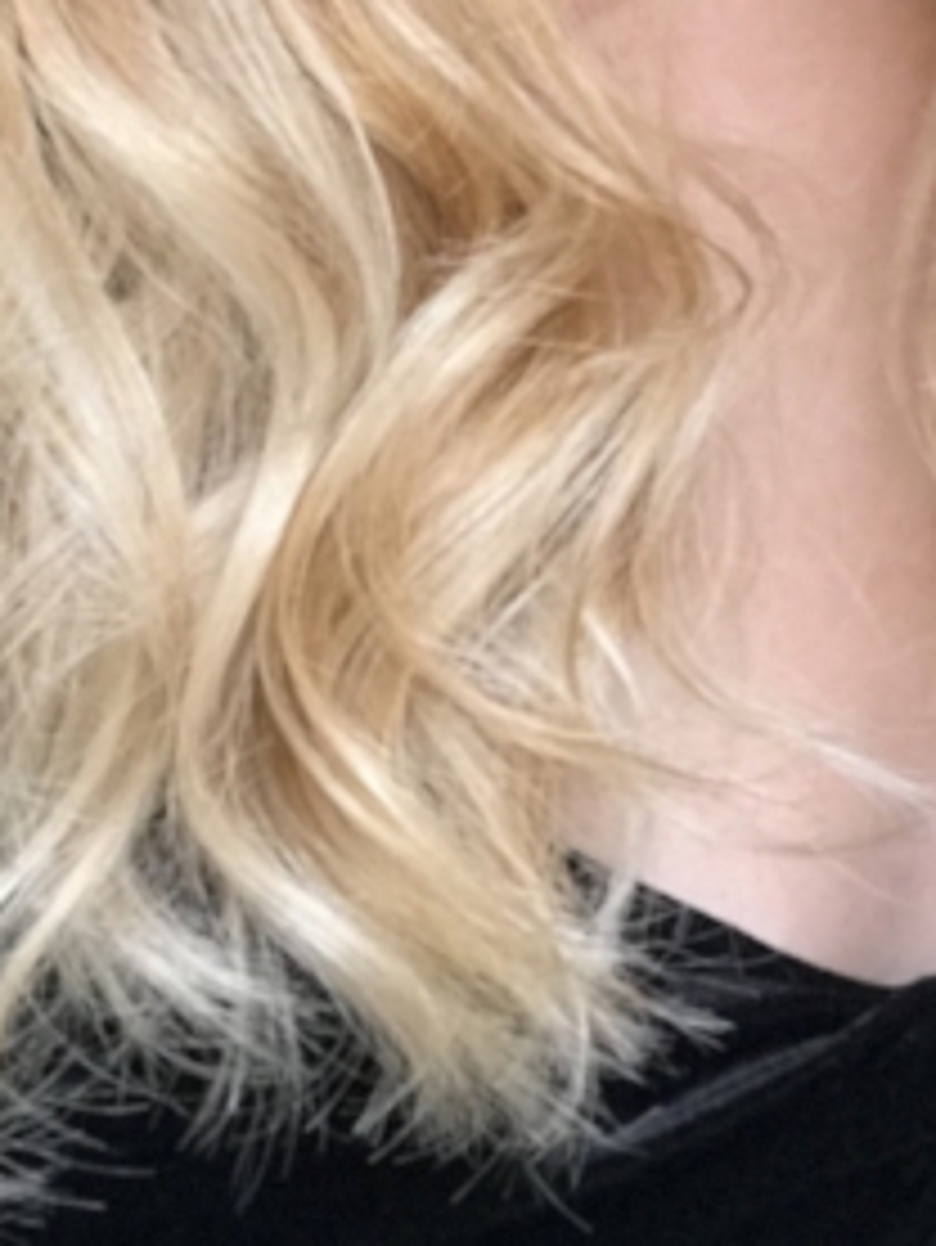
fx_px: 6917
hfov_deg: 7.7
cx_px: 603
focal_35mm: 192
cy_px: -623
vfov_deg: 10.0
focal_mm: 6.6
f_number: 2.8
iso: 50
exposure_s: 1/50
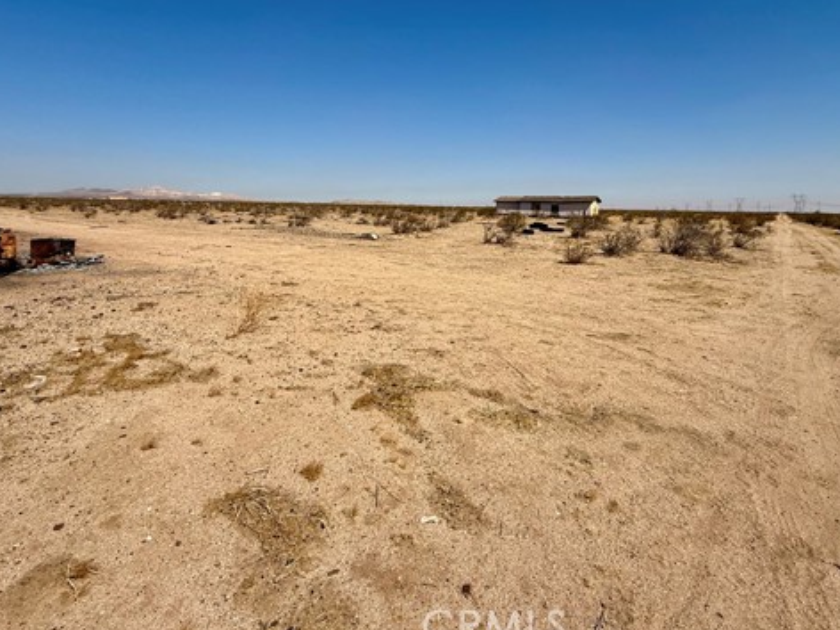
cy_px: 224
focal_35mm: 19
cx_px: 438
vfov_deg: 67.3
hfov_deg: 84.6
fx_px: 461
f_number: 2.2
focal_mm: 2.22
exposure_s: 1/4425
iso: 50
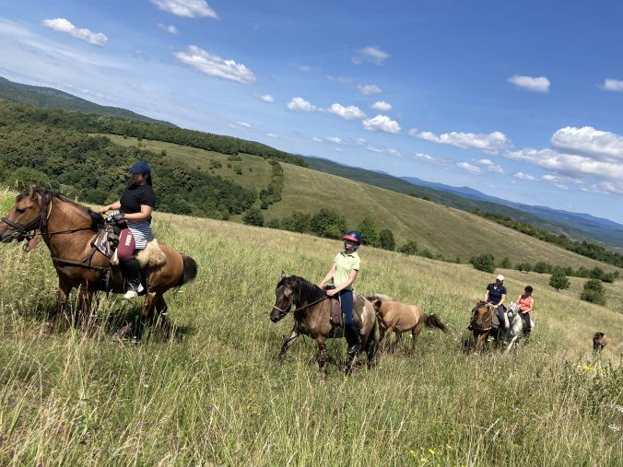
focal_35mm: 29
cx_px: 316
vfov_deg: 48.2
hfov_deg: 61.7
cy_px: 228
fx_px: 522
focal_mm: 3.99
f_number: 1.8
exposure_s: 1/2183
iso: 20
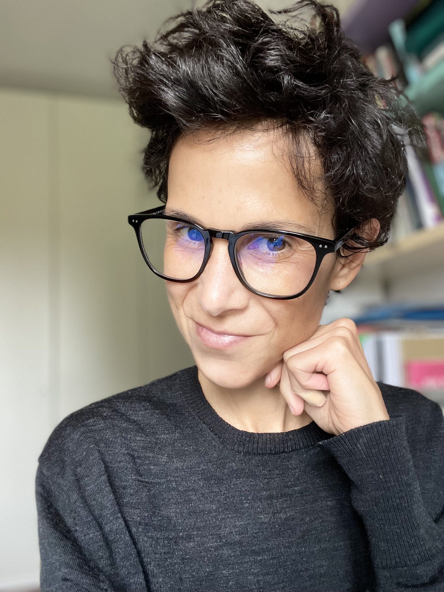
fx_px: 513
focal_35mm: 30
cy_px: 296
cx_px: 222
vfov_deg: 60.0
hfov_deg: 46.8
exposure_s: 1/60
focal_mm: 2.71
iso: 250
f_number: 2.2
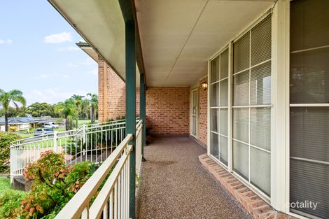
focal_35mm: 16
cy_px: 110
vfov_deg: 73.7
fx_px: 146
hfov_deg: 96.8
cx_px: 164
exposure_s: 1/125
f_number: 11
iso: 400
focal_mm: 16
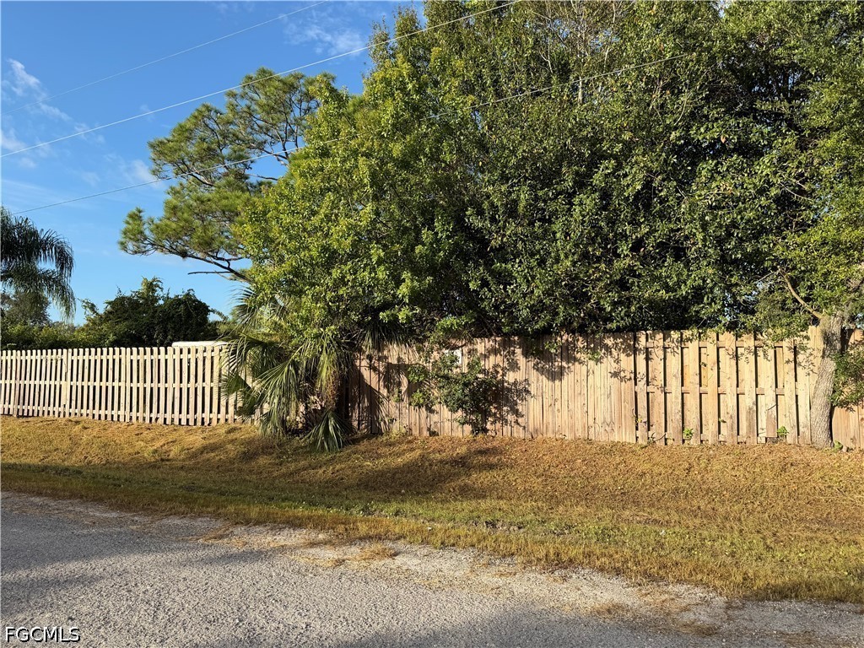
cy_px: 324
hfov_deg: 71.6
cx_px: 432
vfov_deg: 56.8
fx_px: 599
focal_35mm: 24
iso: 80
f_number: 1.78
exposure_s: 1/2525
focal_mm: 6.76
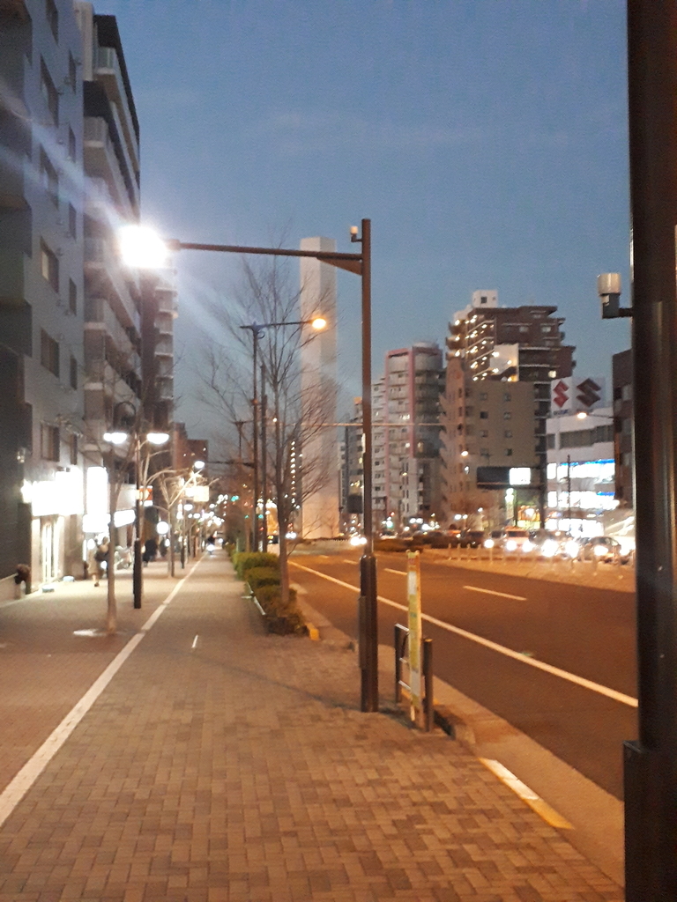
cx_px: 338
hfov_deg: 51.4
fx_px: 704
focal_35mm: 27
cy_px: 451
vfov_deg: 65.3
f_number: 1.9
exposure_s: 1/17
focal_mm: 3.6
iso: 800
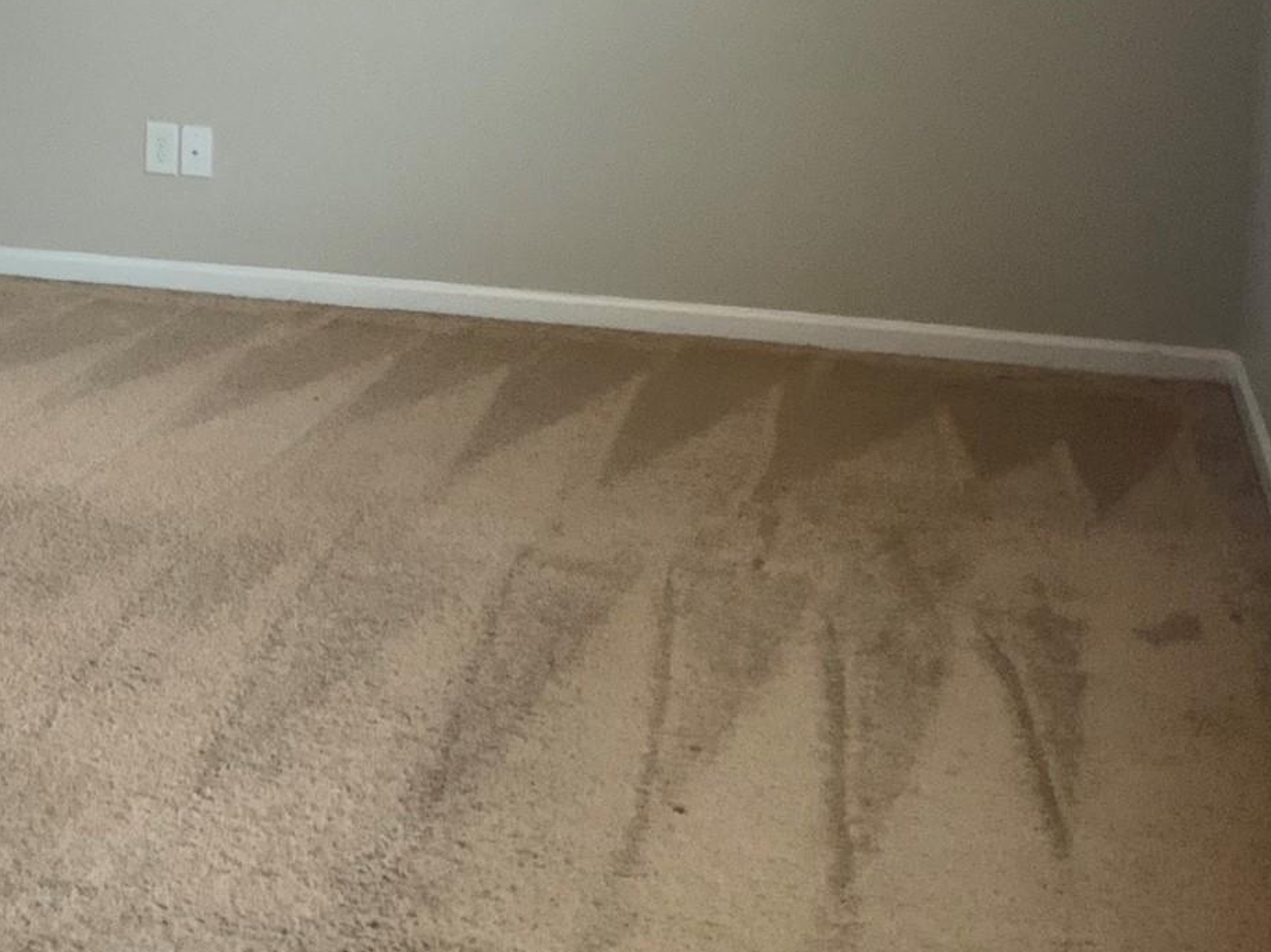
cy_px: 28
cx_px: 239
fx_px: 2386
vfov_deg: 21.9
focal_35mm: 65
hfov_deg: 29.1
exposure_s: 1/60
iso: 160
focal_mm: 3
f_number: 1.8
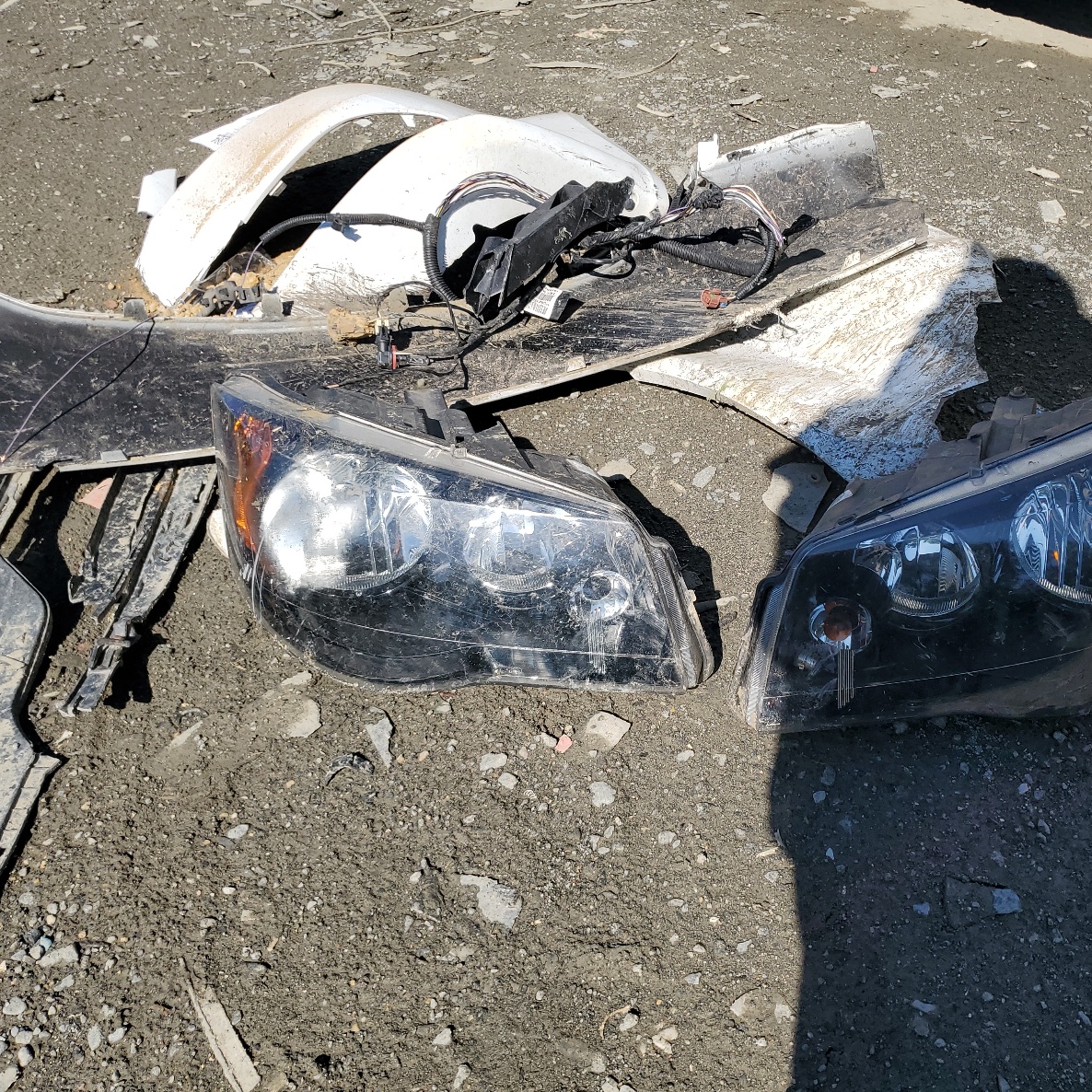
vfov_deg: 52.5
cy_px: 541
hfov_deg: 51.7
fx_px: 1106
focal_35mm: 31
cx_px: 715
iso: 50
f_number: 1.5
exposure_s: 1/3333
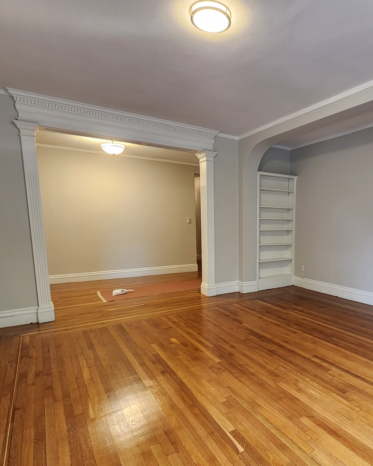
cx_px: 255
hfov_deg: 65.9
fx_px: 276
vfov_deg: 79.9
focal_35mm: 20
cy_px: 267
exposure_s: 1/30
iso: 320
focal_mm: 2.2
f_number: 2.2
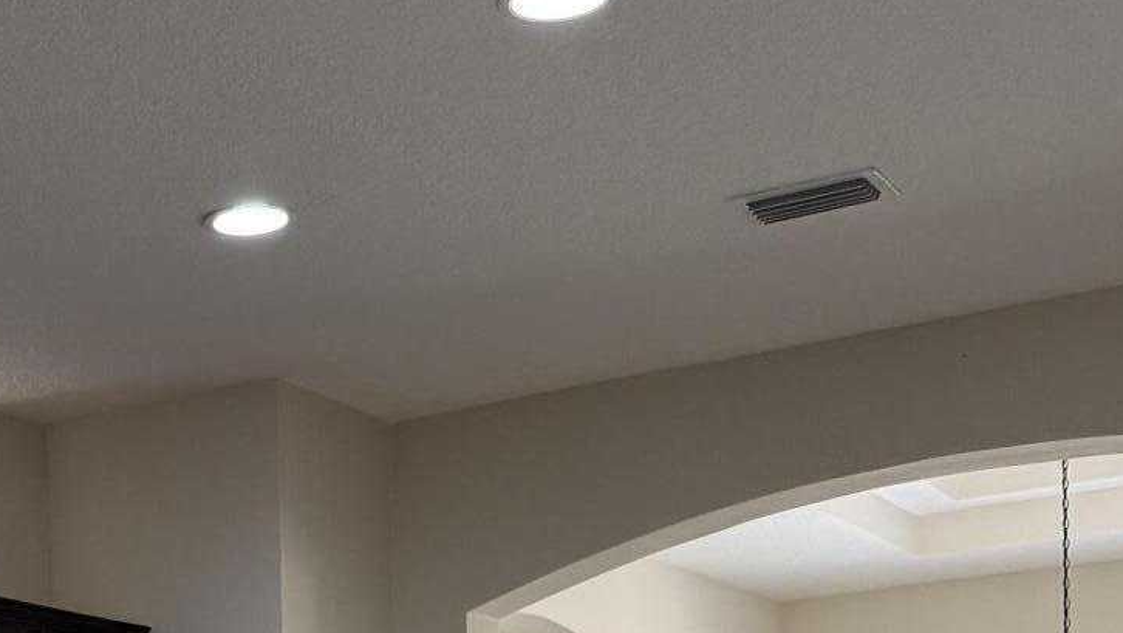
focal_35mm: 72
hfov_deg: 28.5
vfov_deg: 15.0
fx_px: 2145
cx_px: 164
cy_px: 1066
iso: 250
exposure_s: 1/120
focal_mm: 6.76
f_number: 1.78
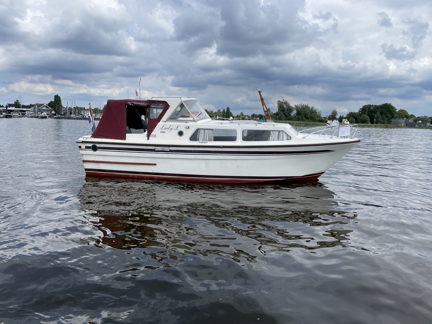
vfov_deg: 53.1
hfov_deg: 67.3
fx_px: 324
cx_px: 216
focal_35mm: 26
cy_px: 162
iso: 32
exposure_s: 1/4464
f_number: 1.6
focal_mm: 4.2
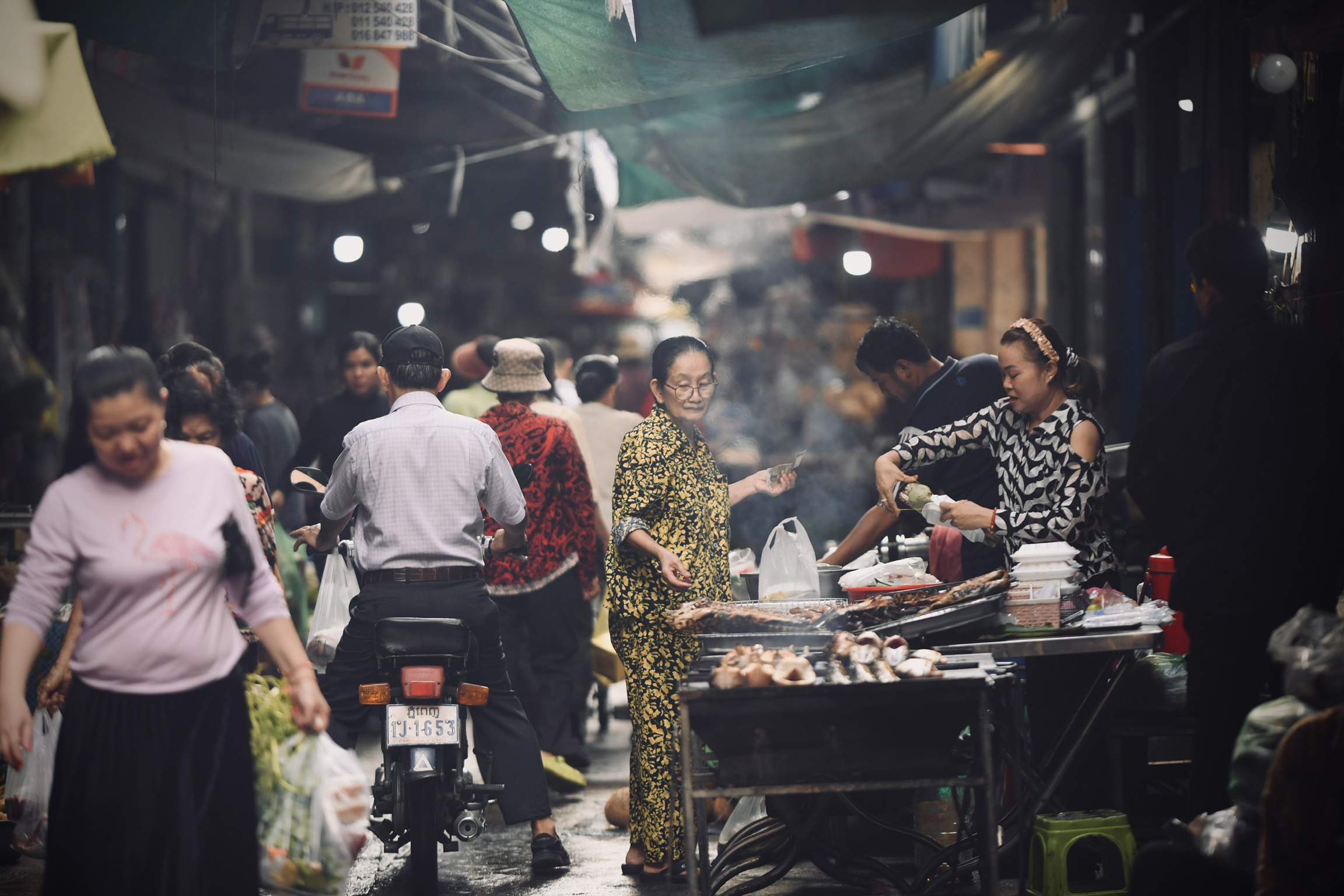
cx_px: 672
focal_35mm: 135
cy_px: 448
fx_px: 5040
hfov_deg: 15.2
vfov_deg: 10.2
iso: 720
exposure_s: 1/1000
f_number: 1.8
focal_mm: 135
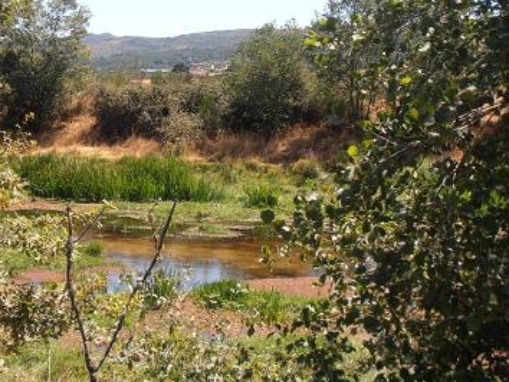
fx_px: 1251
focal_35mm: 85
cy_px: 125
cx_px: 173
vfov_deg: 17.3
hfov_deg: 22.9
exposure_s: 1/320
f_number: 4.5
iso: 80
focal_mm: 10.04
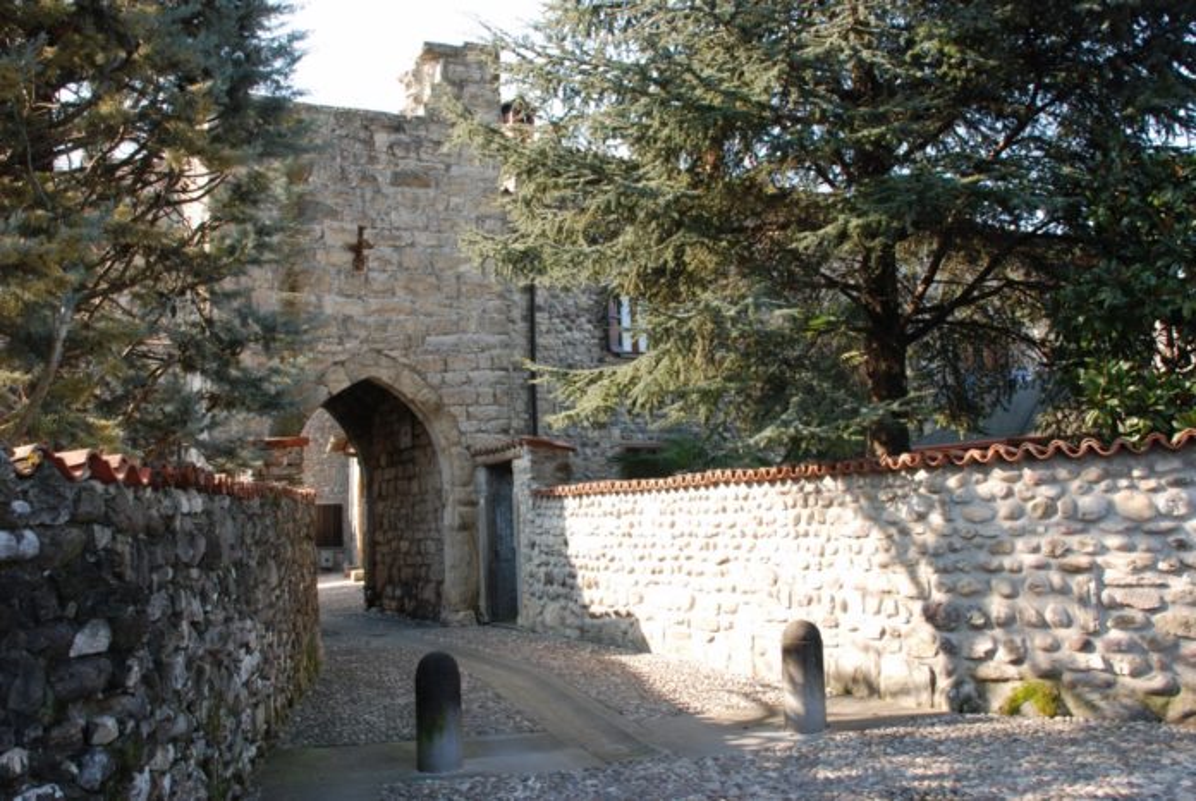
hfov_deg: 57.2
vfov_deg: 40.1
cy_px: 400
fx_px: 1098
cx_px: 598
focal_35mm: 33
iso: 400
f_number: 7.1
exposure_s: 1/200
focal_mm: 22
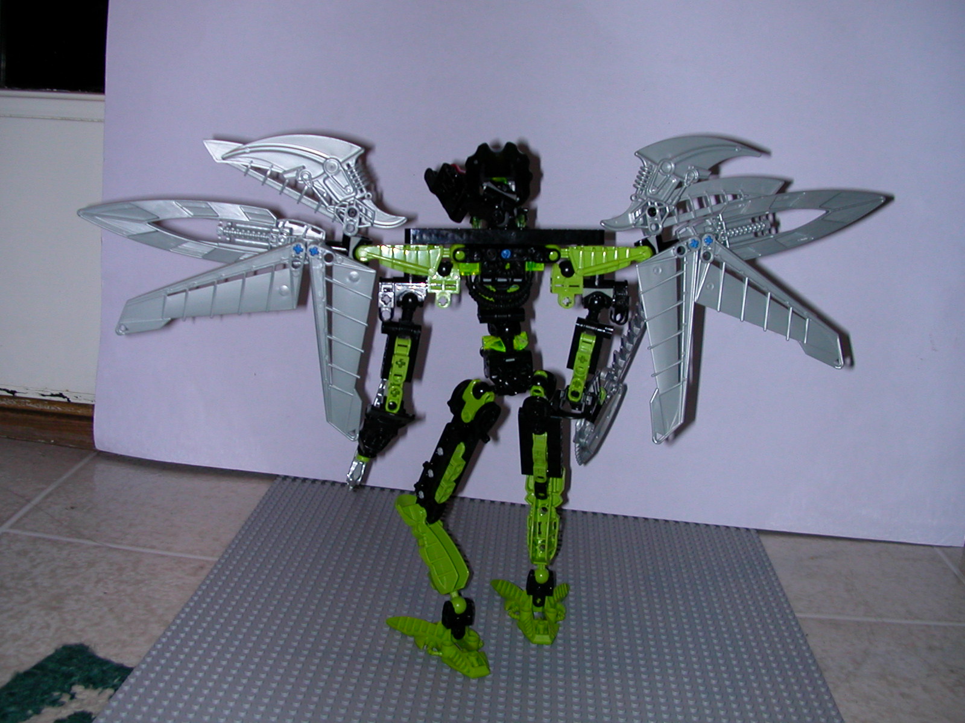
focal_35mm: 37
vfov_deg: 38.7
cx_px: 482
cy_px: 362
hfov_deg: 50.1
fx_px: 1031
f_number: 2.7
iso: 100
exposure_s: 1/59.9
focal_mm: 5.6
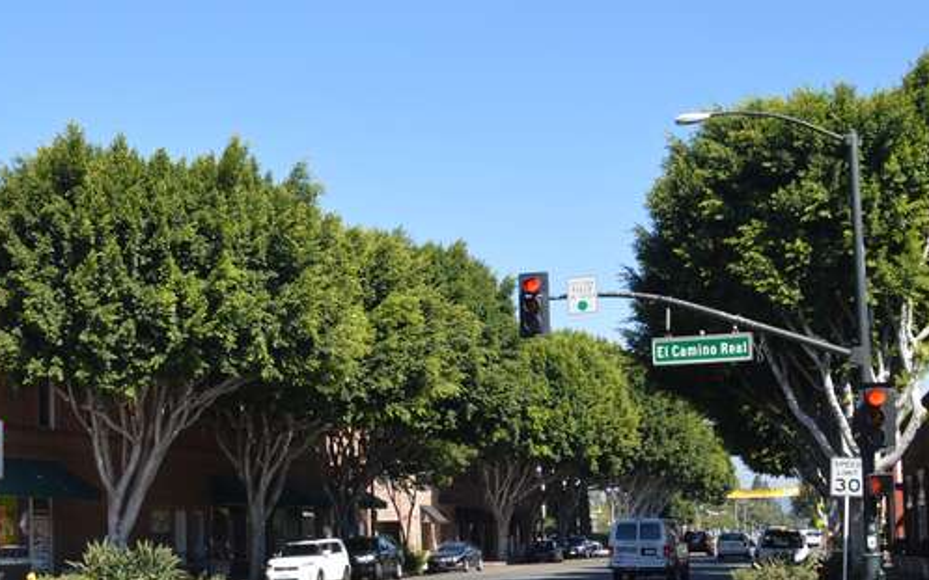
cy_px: 464
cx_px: 246
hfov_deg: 36.8
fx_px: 1367
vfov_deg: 23.6
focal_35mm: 54
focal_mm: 22
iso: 110
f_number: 5.6
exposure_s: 1/125
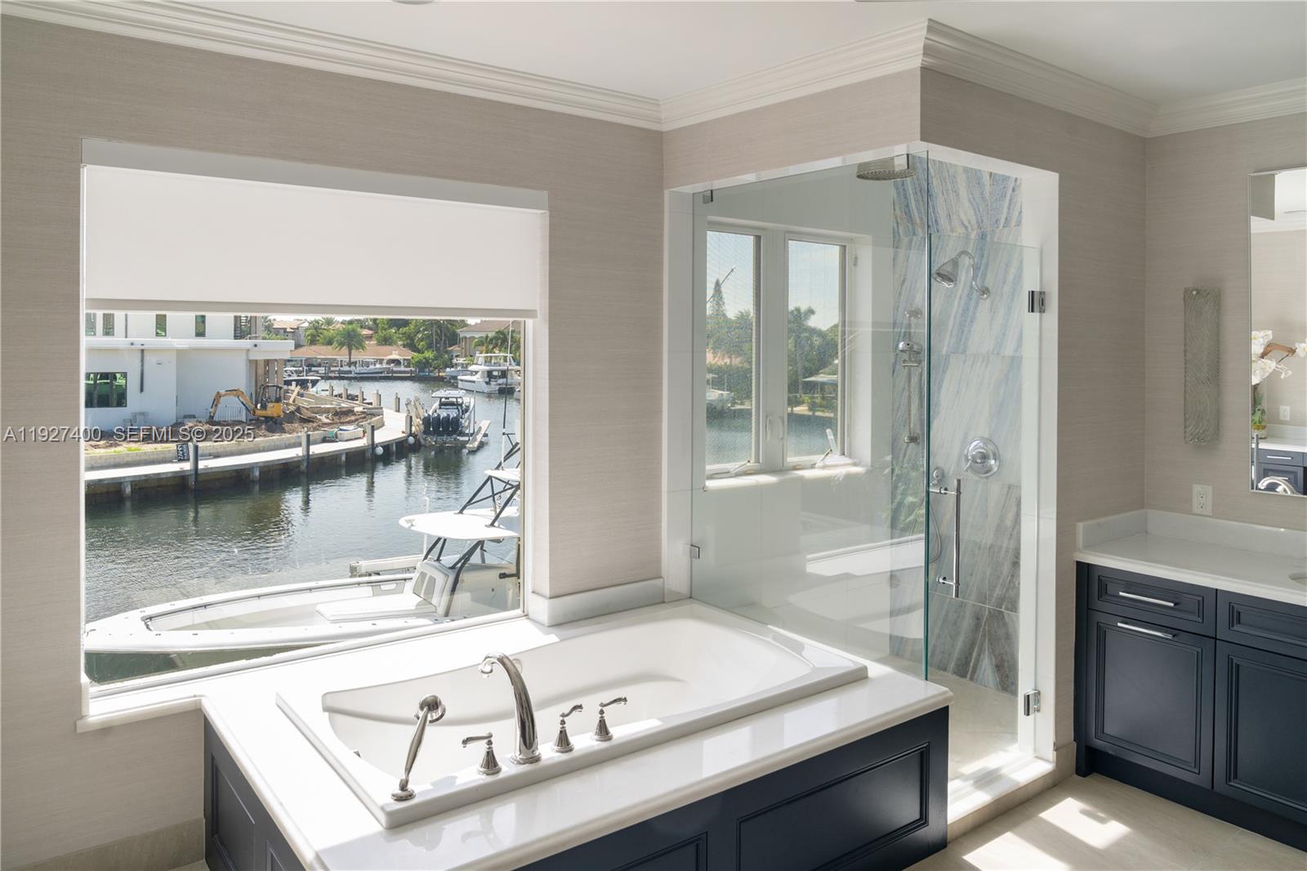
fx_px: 871
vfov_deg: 53.1
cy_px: 436
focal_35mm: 24
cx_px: 654
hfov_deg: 73.8
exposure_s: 1/30
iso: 160
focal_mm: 24
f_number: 8
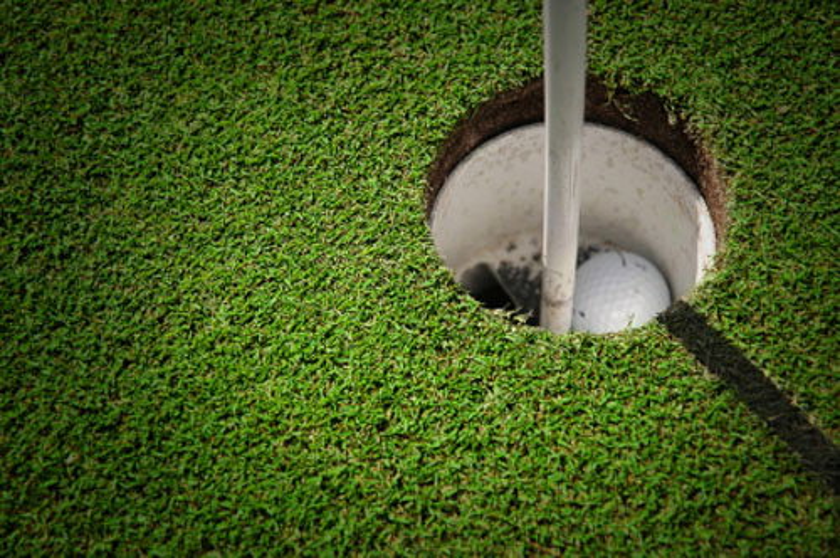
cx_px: 420
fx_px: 2097
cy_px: 279
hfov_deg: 22.6
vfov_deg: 15.1
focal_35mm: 90
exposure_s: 1/1000
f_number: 4.5
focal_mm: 60
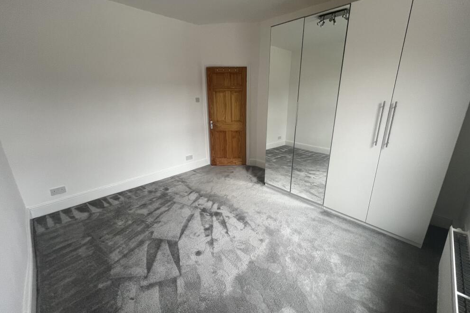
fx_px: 183
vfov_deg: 81.2
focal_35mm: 14
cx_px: 243
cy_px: 156
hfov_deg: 104.2
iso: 160
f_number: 1.8
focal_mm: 1.57
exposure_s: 1/99
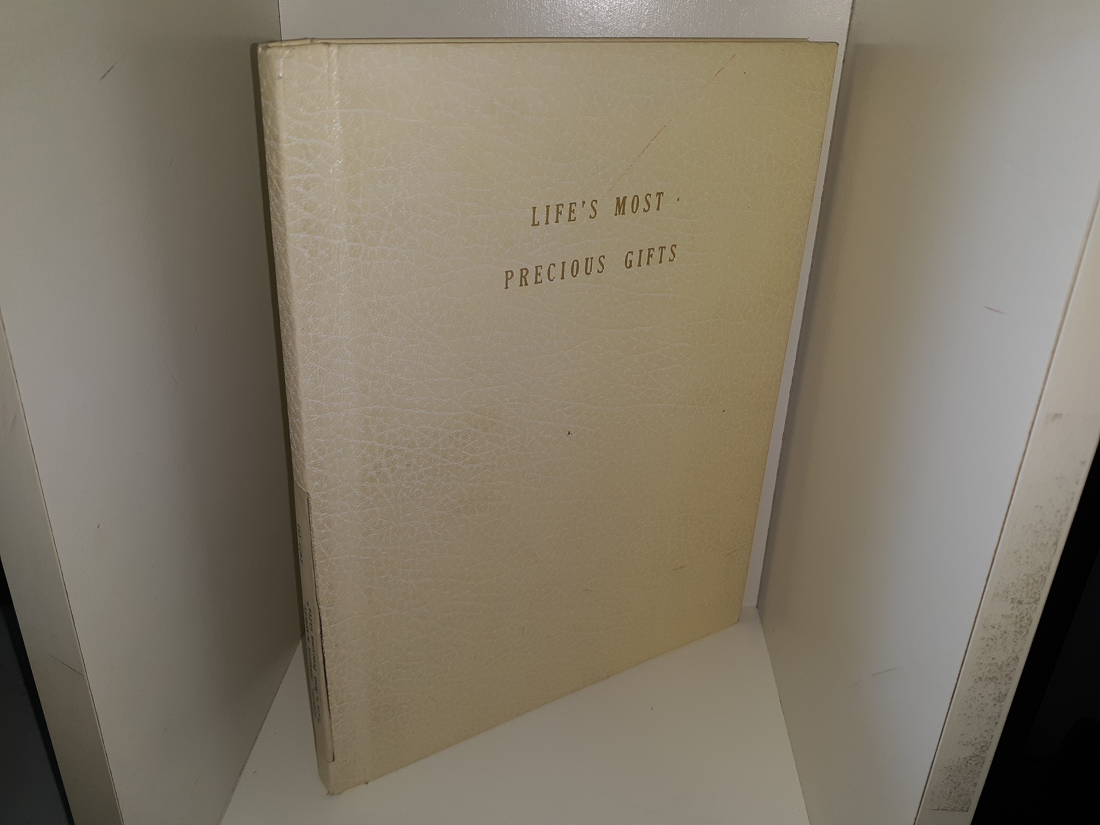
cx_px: 550
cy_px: 412
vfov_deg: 49.7
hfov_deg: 63.4
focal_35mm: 28
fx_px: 890
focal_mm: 3.7
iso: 40
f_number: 1.7
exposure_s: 1/251
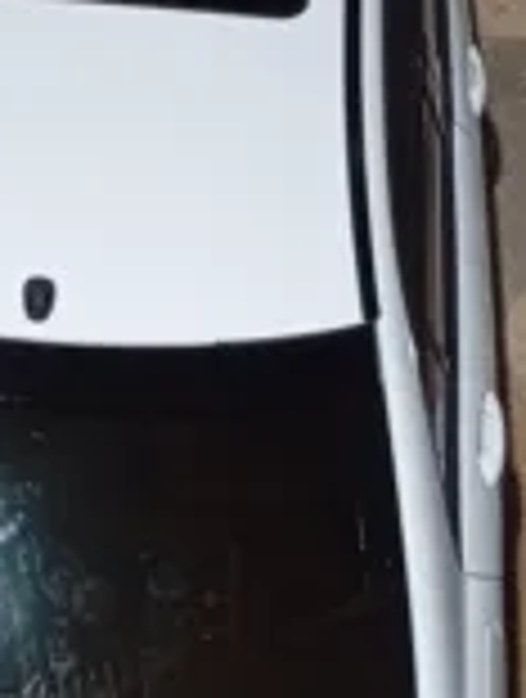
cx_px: 58
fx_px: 2280
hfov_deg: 13.1
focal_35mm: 113
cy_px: 333
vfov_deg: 17.4
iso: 522
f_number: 1.8
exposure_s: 1/33.3
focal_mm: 3.84
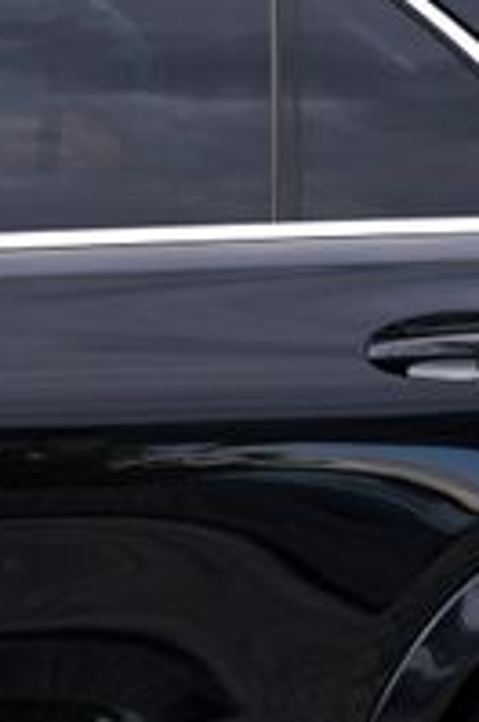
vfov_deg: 15.3
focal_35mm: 134
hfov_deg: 9.6
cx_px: -432
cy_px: 187
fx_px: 2684
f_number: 6.3
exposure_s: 1/160
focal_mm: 26
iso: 100
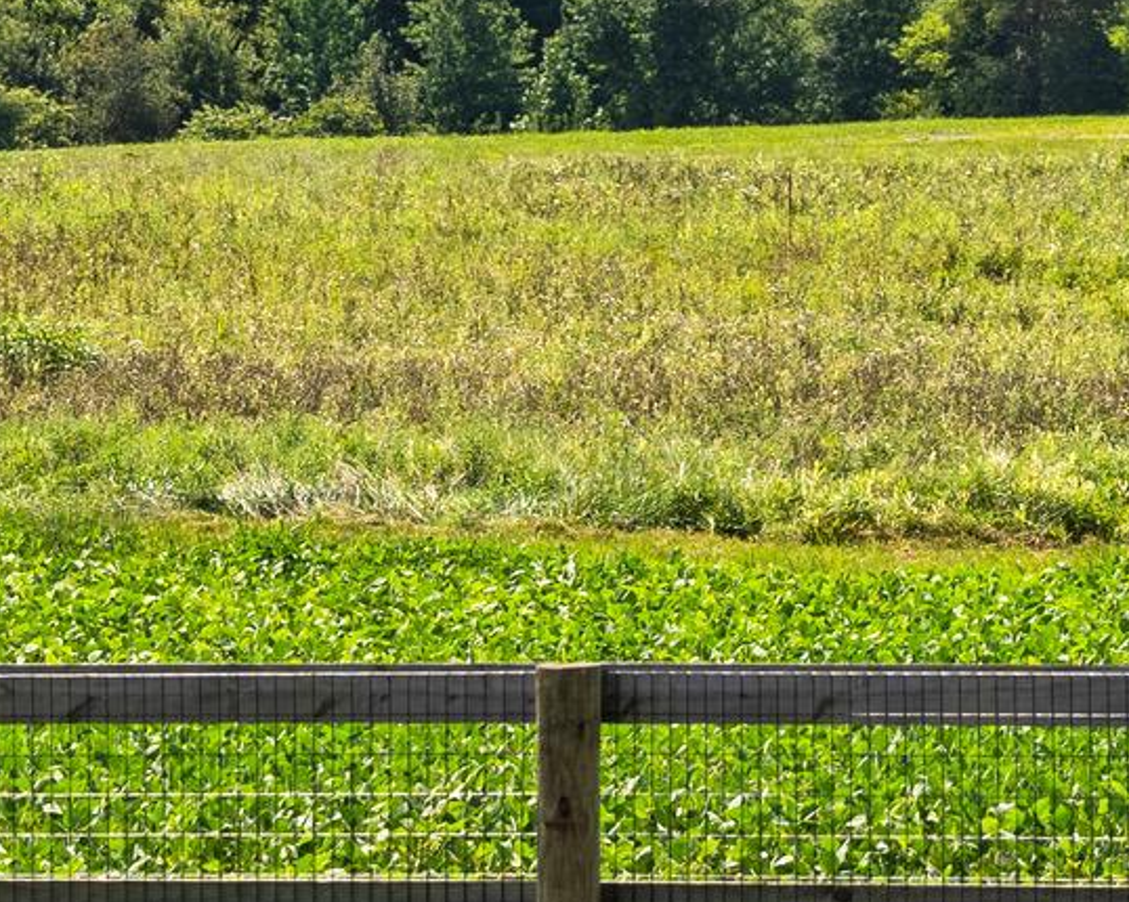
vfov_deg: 3.8
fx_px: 13494
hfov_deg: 4.8
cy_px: -102
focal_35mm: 404
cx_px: 781
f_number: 8
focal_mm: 113
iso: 200
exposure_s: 1/400
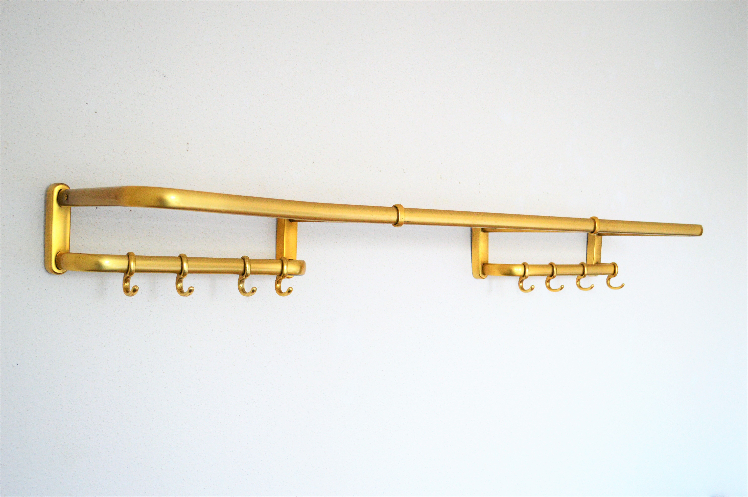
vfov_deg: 34.1
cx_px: 374
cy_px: 248
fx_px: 810
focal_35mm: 39
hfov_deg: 49.6
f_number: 4.2
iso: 560
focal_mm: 26
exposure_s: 1/60
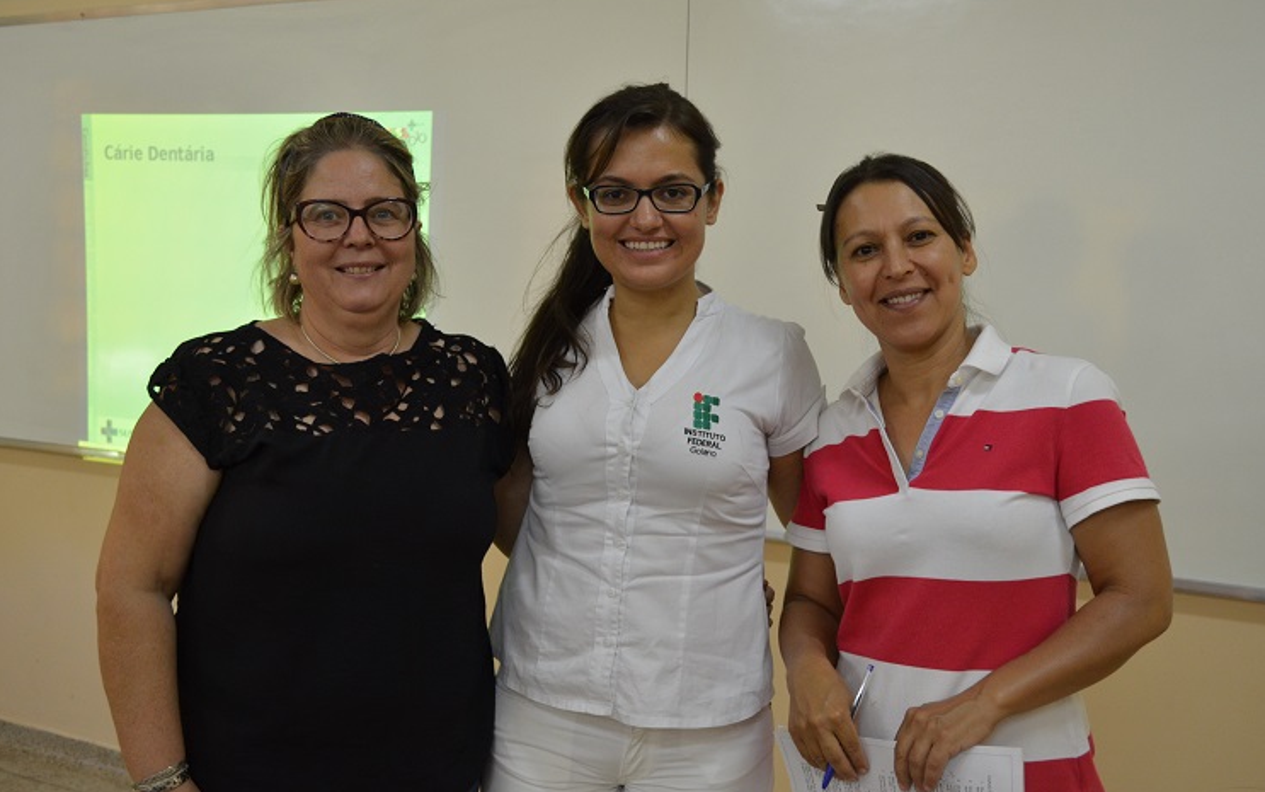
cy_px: 410
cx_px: 628
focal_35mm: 40
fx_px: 1380
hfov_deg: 49.3
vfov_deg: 32.0
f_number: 4.2
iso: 800
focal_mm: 26
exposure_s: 1/60
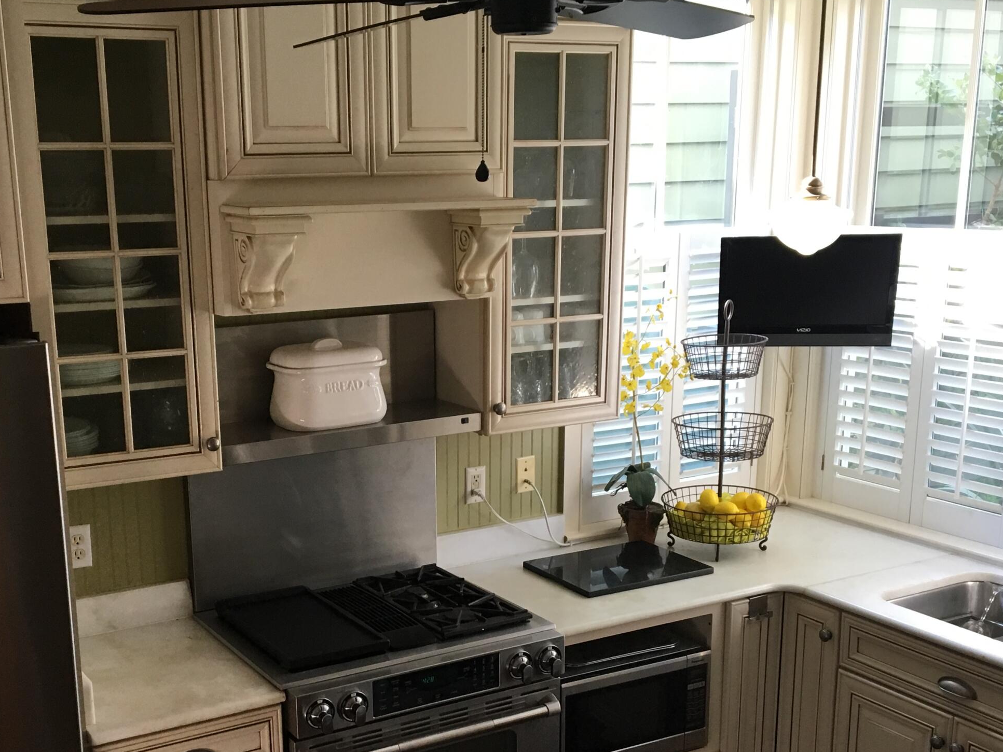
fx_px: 1304
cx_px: 398
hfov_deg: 41.9
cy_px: 519
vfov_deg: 31.9
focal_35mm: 45
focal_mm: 4.15
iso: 40
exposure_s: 1/30
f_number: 2.2
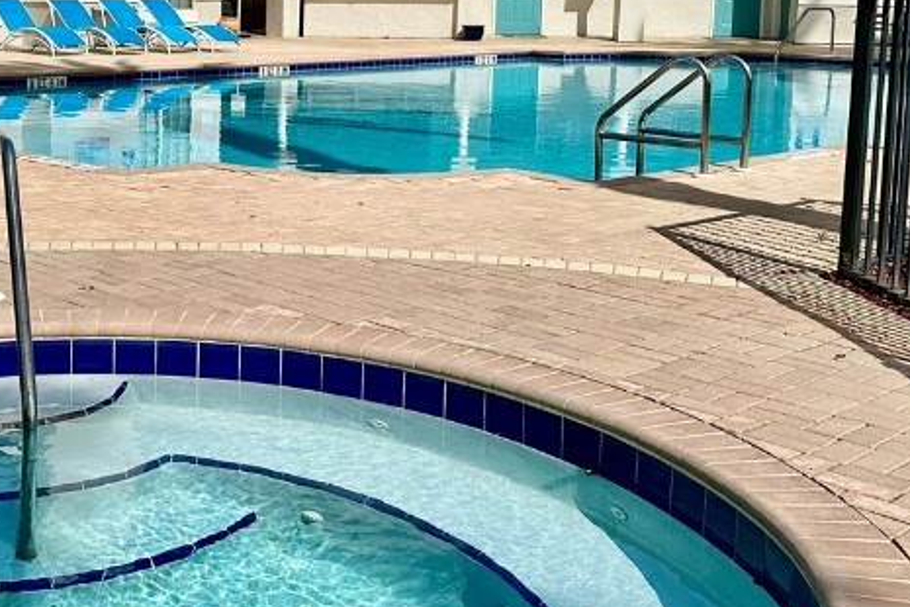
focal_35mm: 55
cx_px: 188
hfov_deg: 35.1
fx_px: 1390
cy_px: 133
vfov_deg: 24.3
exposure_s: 1/9709
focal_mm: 6.86
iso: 80
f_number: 1.78
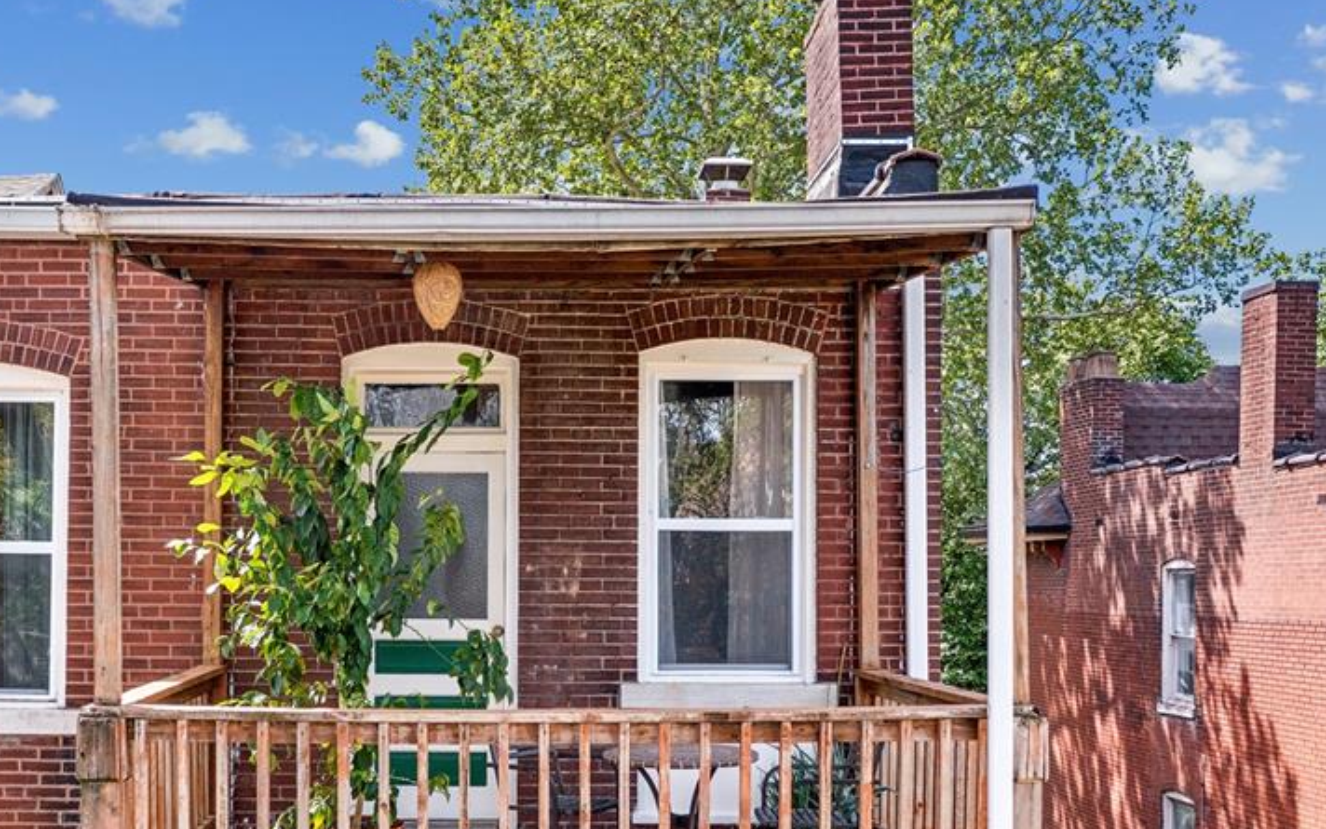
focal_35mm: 41
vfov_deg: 30.9
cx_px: 540
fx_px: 1482
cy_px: 584
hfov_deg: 48.0
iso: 100
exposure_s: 1/40
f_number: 3.2
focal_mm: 10.3
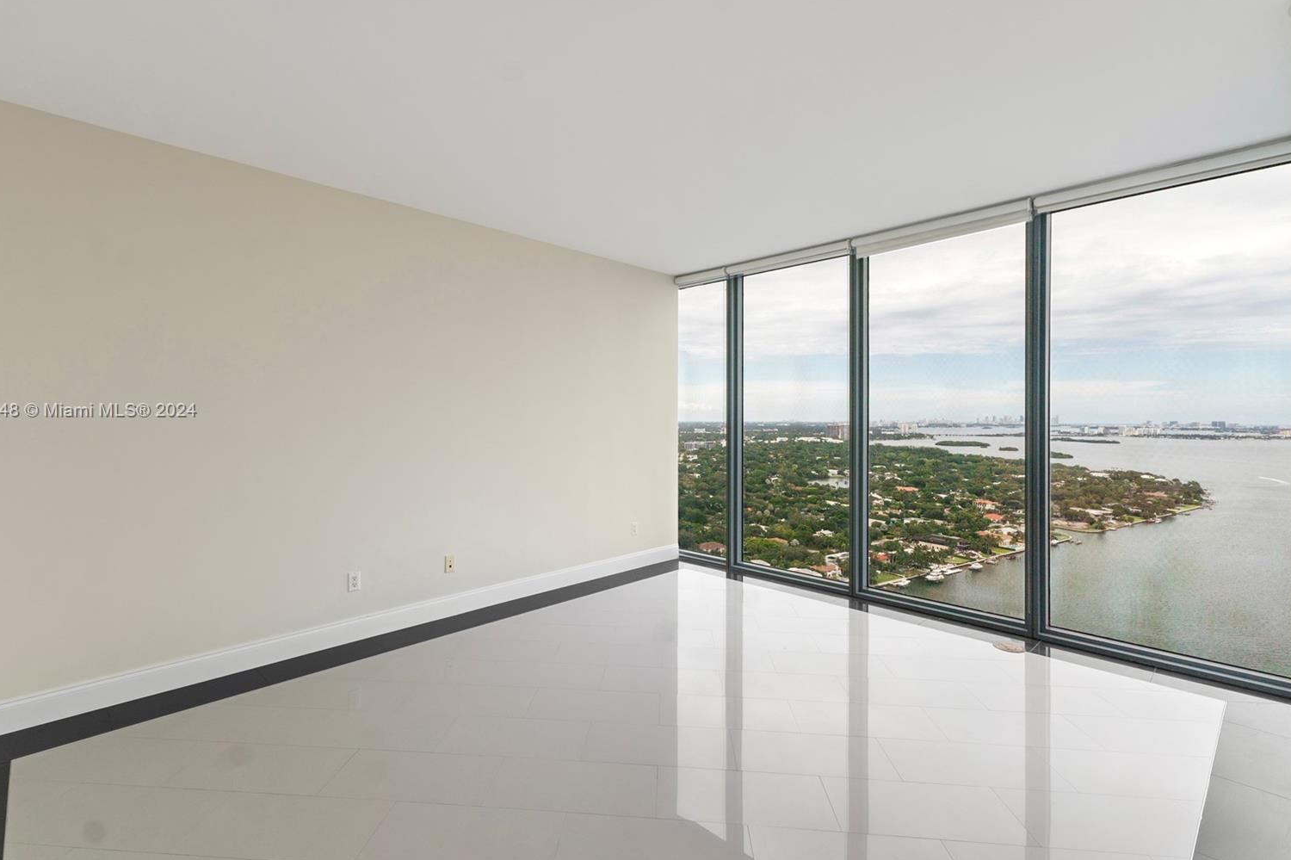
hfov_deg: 96.7
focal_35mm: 16
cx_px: 609
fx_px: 574
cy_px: 411
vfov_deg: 73.7
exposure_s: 1/6
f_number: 10
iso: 125
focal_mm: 10
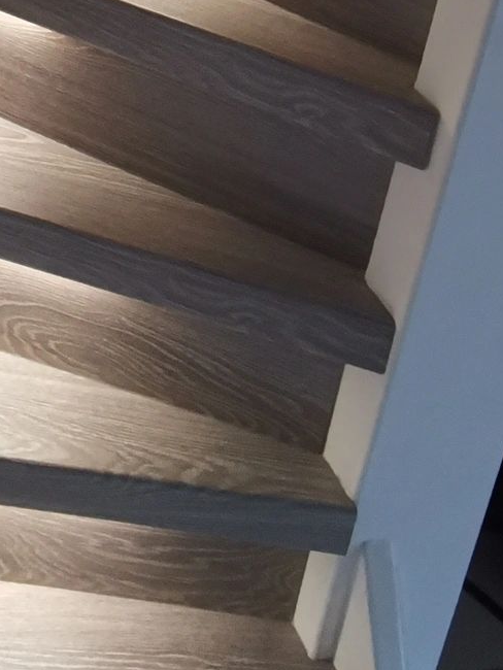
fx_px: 1220
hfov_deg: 21.3
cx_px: -135
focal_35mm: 63
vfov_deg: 27.5
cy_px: -103
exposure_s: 1/33.3
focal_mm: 2.35
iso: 500
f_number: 2.2
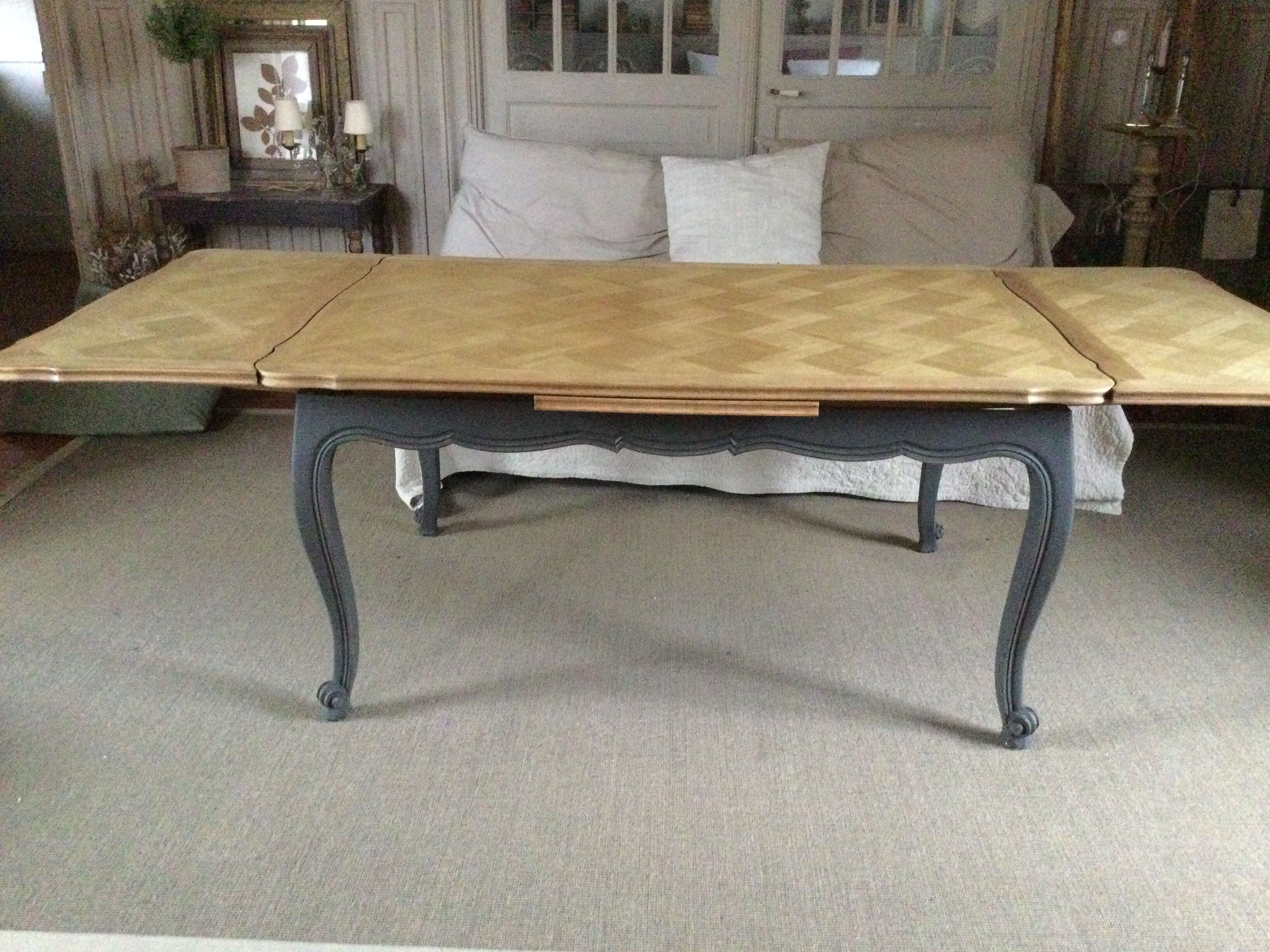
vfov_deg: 45.4
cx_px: 635
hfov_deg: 58.4
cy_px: 476
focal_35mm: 31
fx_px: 1137
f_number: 2.4
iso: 640
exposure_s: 1/17
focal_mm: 3.3
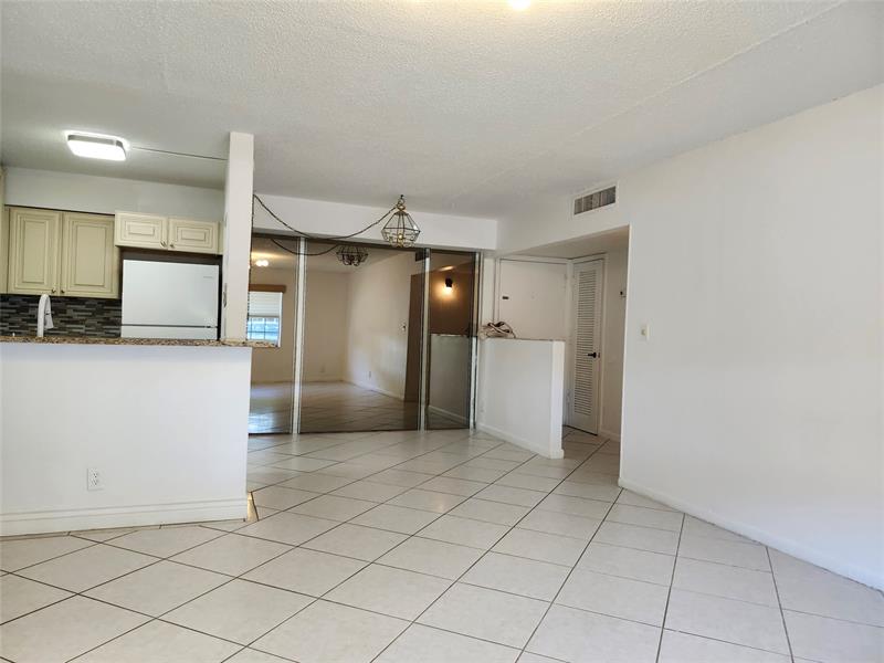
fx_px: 587
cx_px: 442
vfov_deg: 58.9
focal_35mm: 23
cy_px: 332
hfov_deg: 73.9
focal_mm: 5.54
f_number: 1.8
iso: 250
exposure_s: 1/120
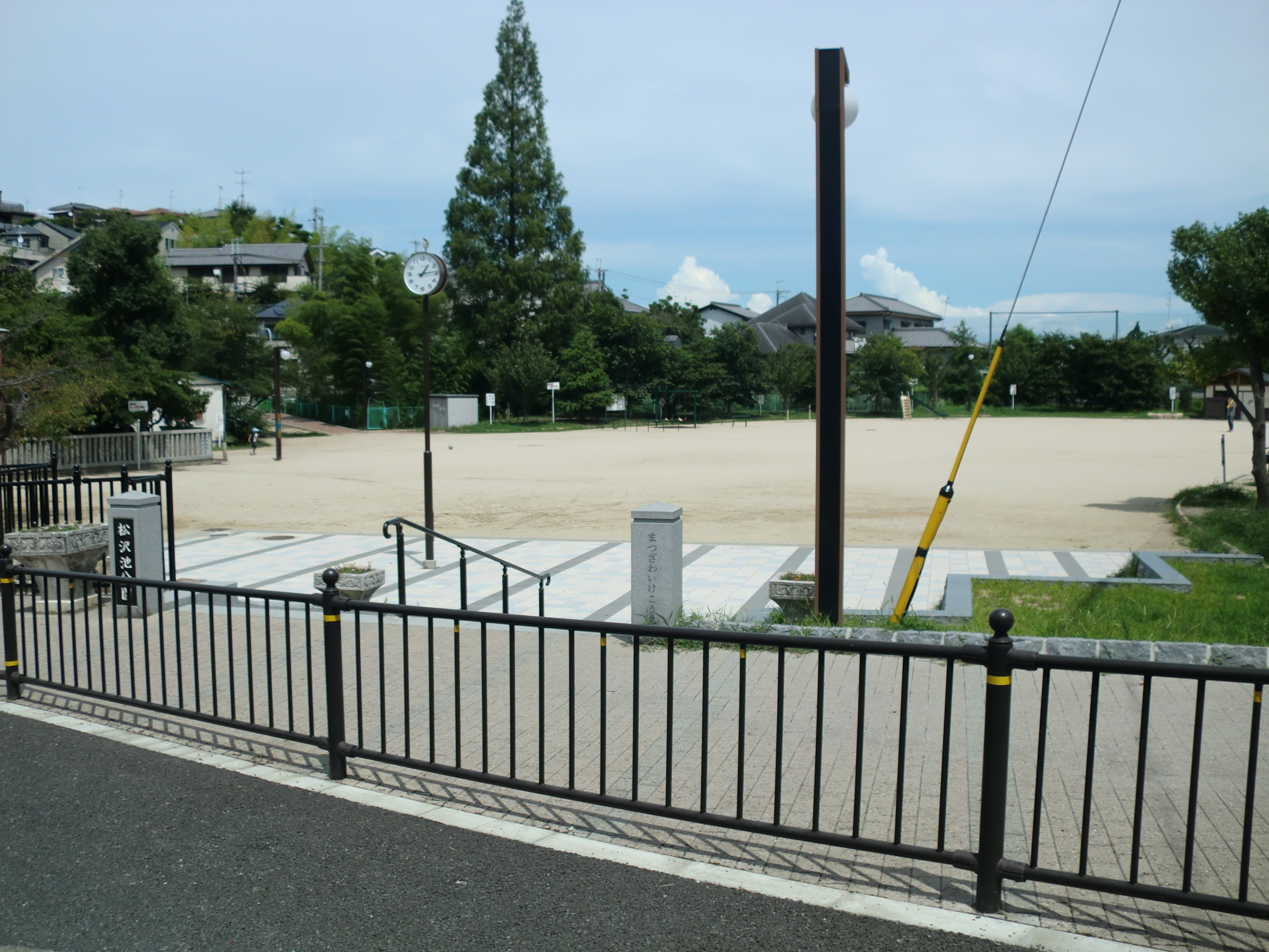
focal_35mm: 35
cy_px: 476
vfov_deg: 40.7
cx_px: 634
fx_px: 1283
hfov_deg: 52.6
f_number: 7.8
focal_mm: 6.3
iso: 64
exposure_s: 1/320
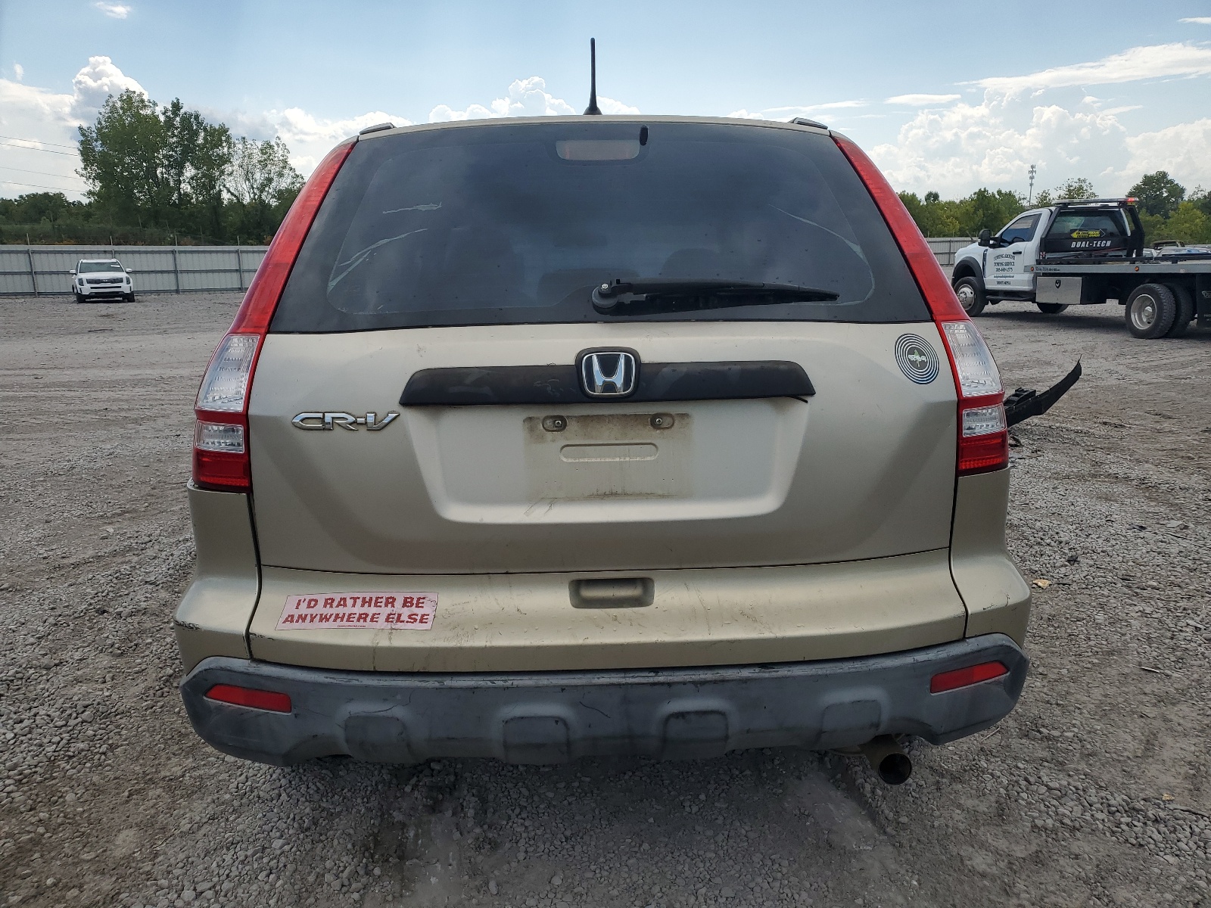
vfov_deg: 53.1
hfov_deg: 67.3
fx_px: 910
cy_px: 454
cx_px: 606
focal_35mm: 26
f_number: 1.5
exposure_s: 1/3333
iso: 50
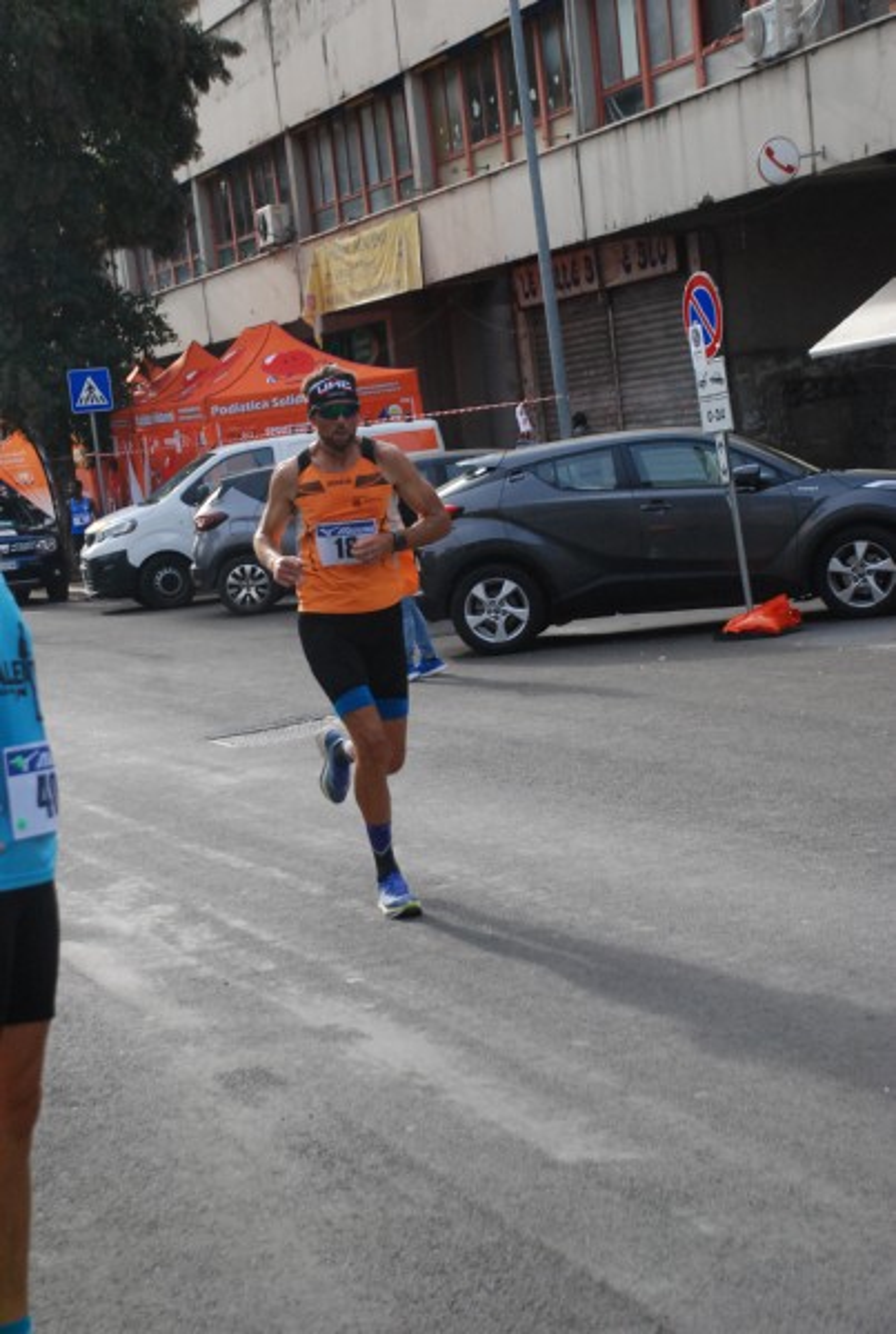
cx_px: 448
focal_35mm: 75
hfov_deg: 18.3
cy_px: 667
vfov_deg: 26.9
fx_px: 2785
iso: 1000
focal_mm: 50
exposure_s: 1/1000
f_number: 5
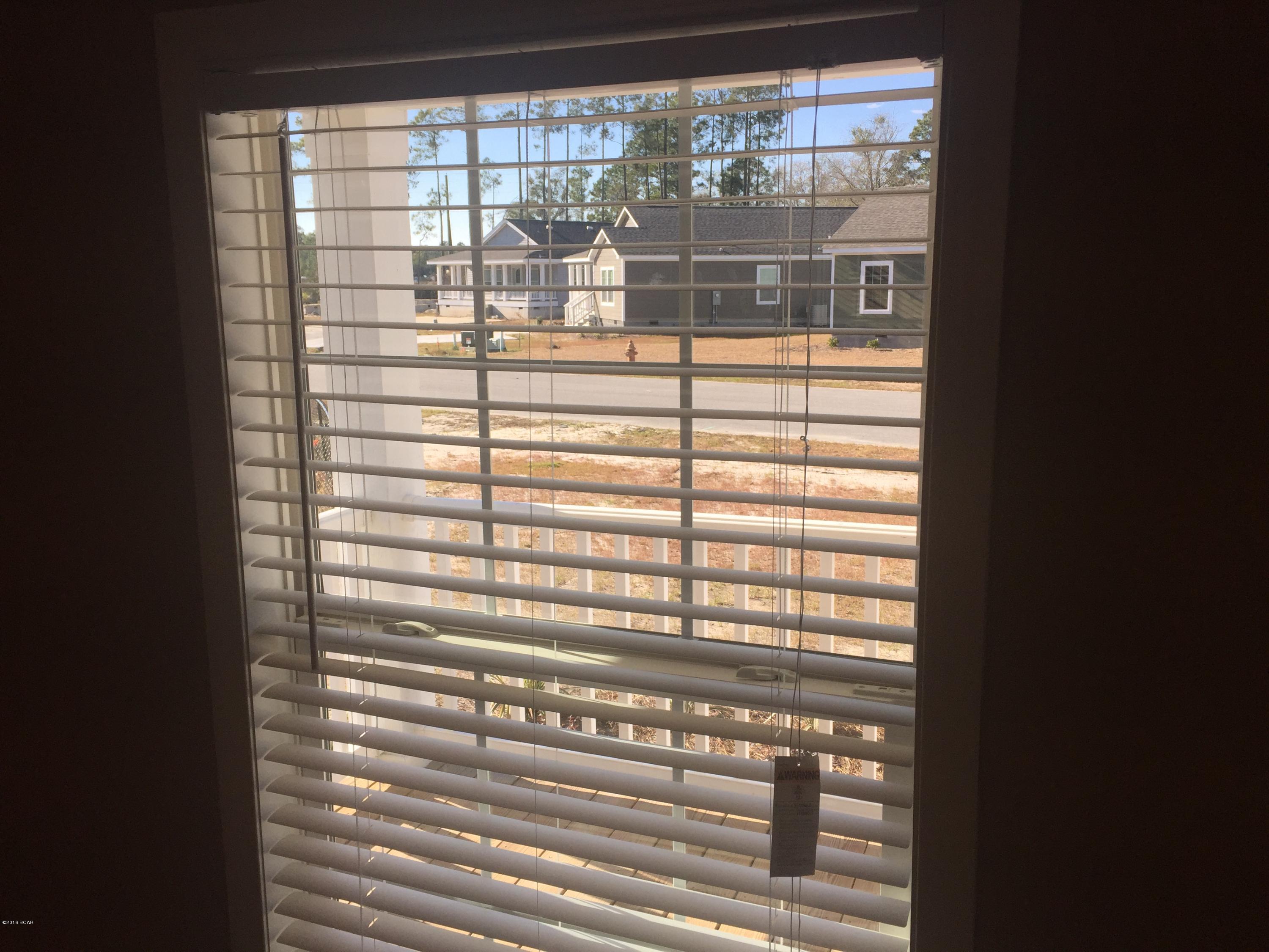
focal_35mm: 29
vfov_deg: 48.2
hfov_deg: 61.7
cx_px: 634
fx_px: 1063
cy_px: 476
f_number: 2.2
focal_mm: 4.15
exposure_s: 1/964
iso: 32
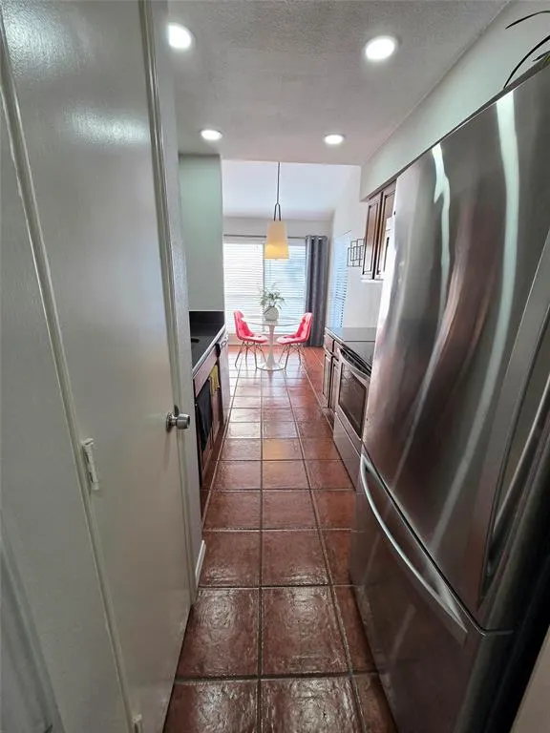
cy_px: 366
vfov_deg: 106.2
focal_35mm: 13
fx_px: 275
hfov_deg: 89.9
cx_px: 275
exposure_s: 1/120
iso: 80
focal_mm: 2.2
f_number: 2.2
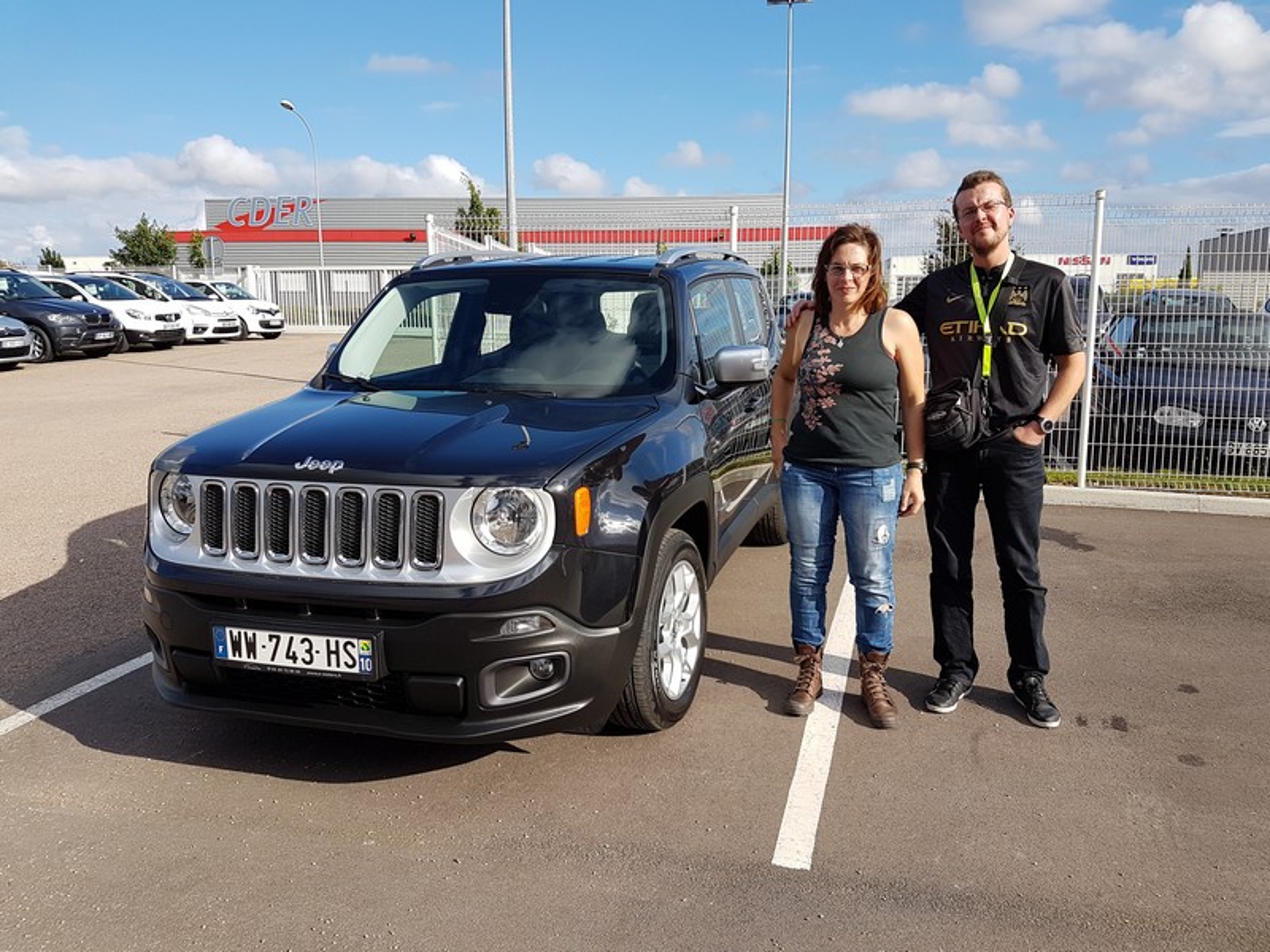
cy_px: 476
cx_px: 635
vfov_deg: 53.1
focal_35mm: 26
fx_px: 954
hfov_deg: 67.3
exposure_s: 1/1560
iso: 40
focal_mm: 4.2
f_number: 1.7
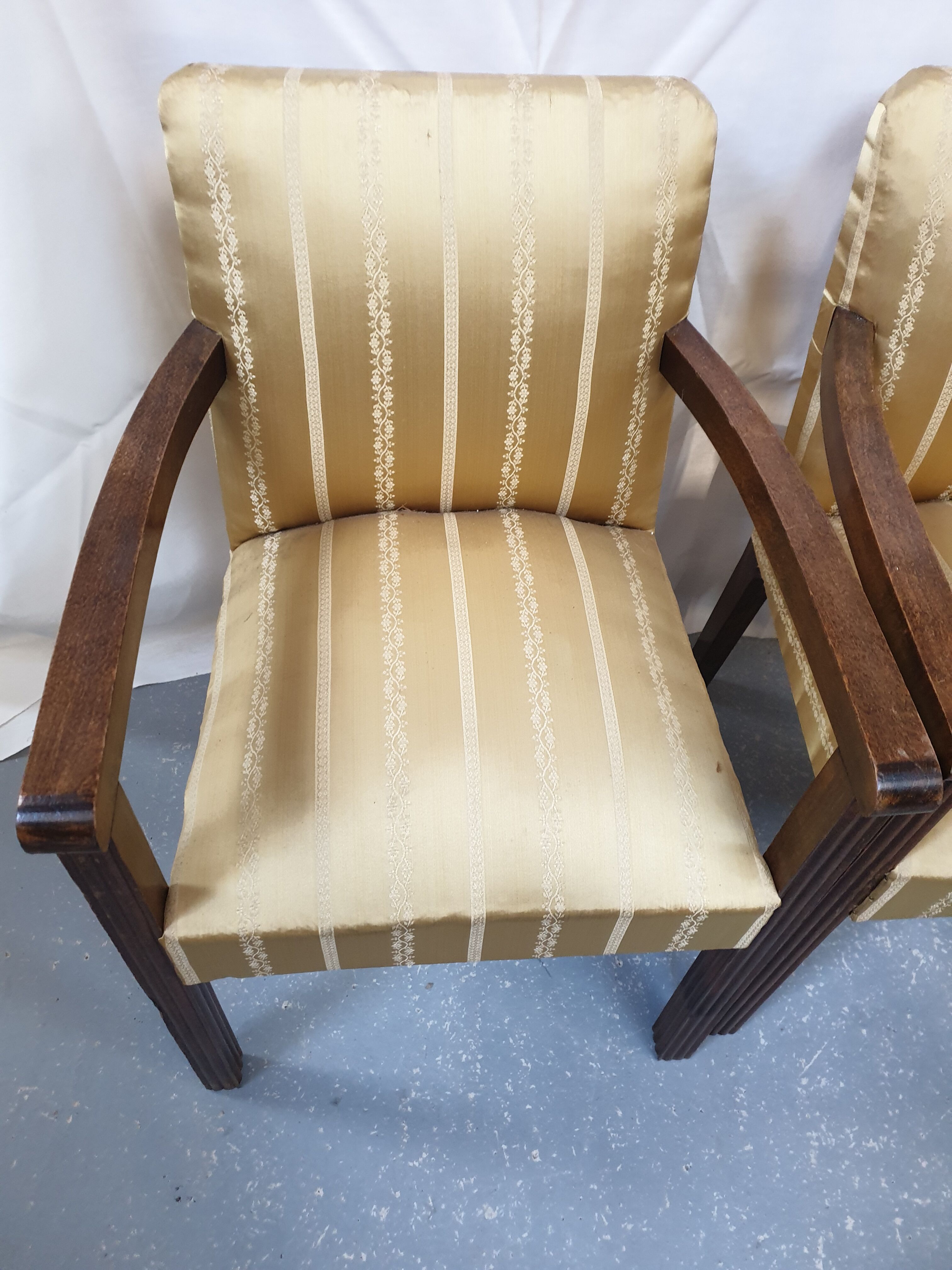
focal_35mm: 26
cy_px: 635
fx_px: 953
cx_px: 476
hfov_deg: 53.1
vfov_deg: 67.3
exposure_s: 1/24
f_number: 1.5
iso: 250
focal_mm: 4.3
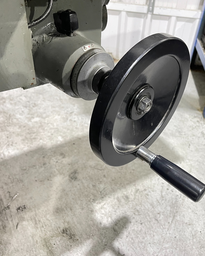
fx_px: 265
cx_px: 131
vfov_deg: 51.5
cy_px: 126
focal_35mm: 35
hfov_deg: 41.8
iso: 640
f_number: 1.6
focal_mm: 5.1
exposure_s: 1/25
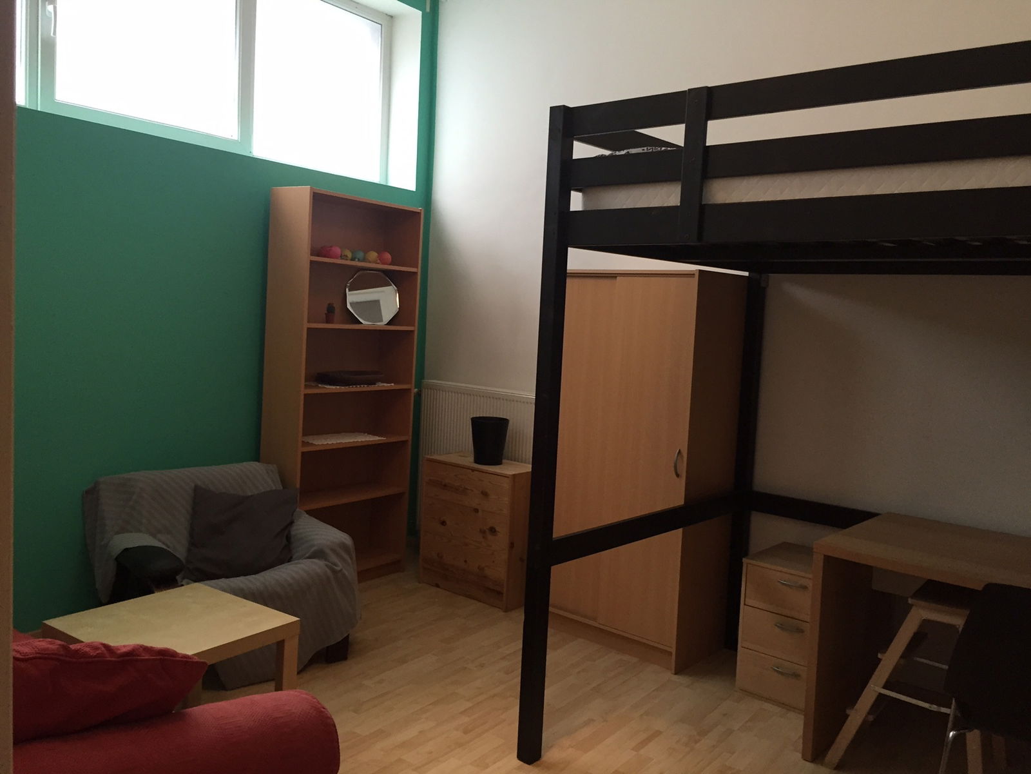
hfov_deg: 61.7
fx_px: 864
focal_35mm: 29
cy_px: 387
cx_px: 516
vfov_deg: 48.2
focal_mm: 4.15
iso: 125
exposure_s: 1/30
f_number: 2.2
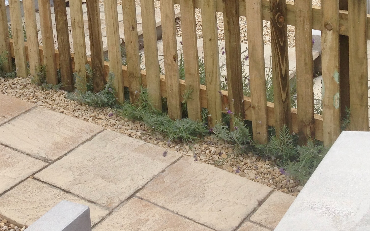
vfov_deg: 16.6
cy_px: -22
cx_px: 94
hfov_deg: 26.8
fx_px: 766
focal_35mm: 76
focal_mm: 4.13
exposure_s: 1/536
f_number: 2.4
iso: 50
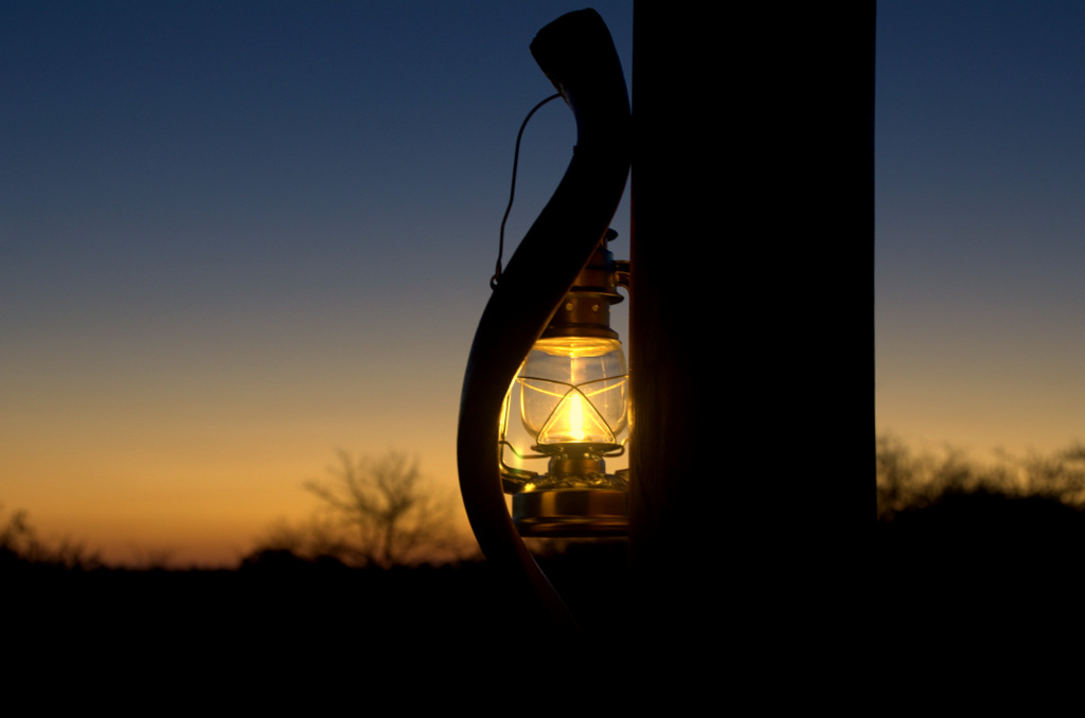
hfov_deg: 35.1
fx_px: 1714
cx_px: 542
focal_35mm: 57
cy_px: 359
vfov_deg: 23.7
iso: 125
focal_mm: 38
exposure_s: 1/6
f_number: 5.6
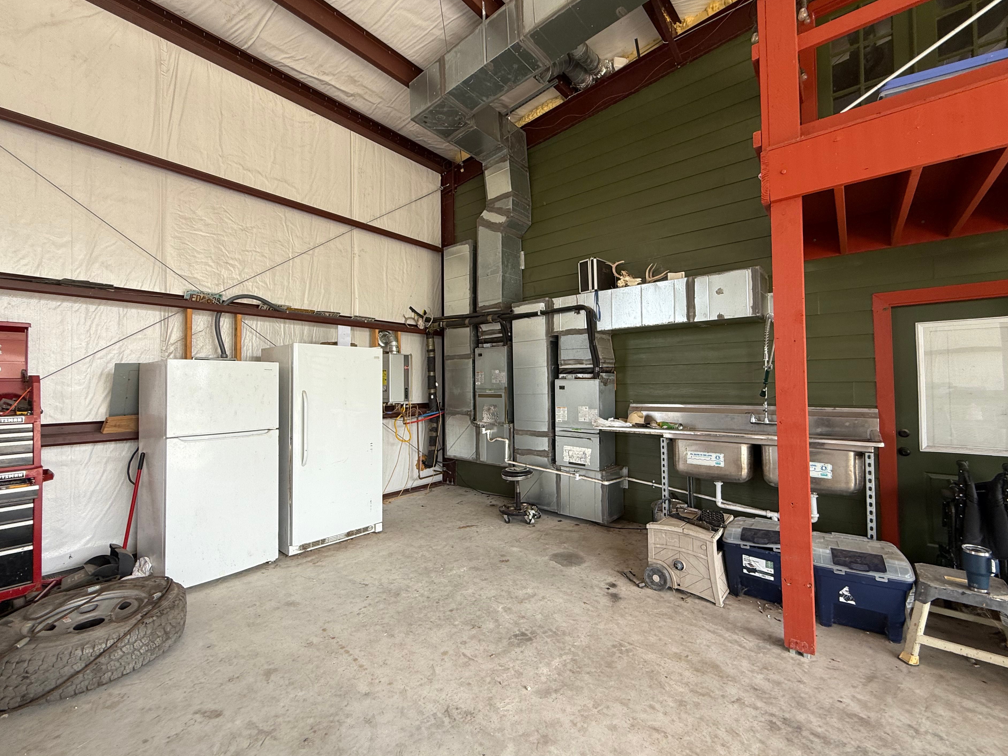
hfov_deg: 98.2
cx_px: 514
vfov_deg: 81.7
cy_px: 371
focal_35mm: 15
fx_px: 437
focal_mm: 2.22
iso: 50
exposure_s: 1/148
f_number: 2.2
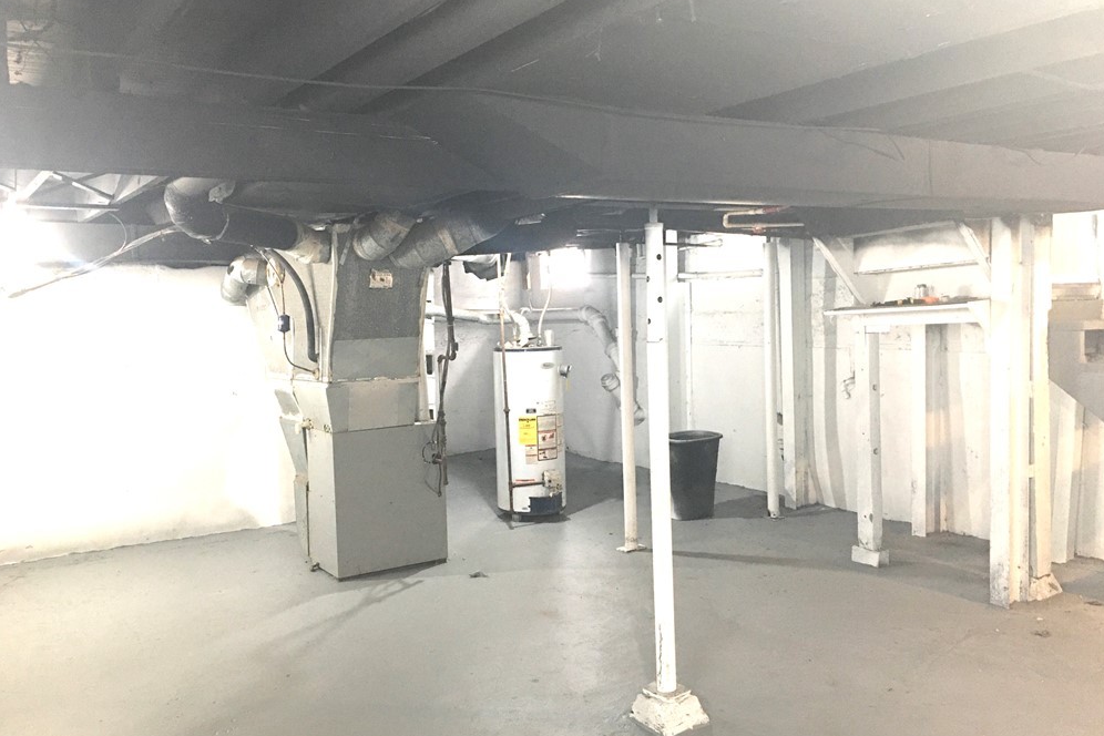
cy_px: 380
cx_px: 549
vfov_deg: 42.3
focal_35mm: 31
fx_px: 951
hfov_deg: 60.3
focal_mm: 4.15
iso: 50
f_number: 2.2
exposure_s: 1/4
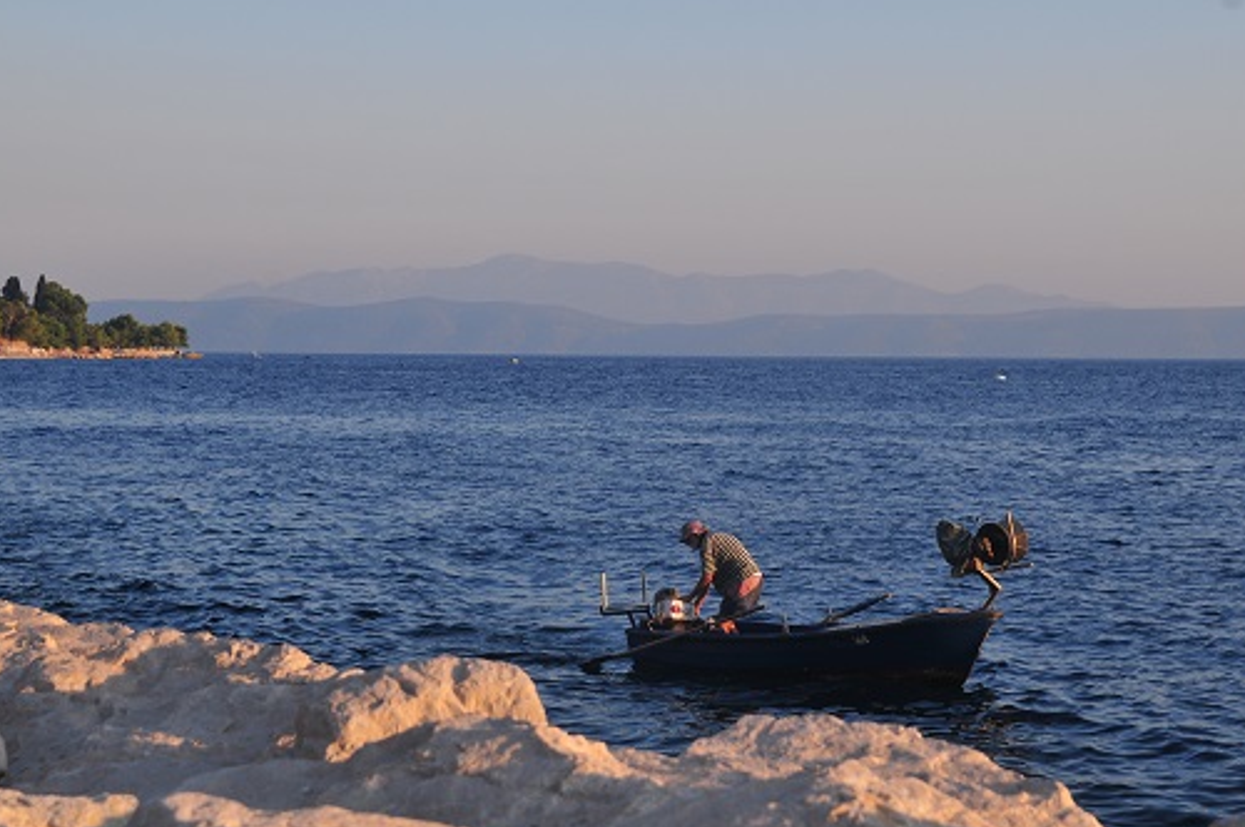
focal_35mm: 90
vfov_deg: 15.1
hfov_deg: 22.6
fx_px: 3108
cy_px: 426
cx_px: 675
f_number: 8
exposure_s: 1/250
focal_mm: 50
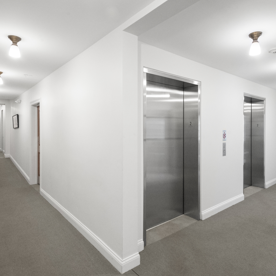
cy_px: 139
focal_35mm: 22
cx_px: 155
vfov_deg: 69.6
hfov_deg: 69.4
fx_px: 198
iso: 3200
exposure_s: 1/80
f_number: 22
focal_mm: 17
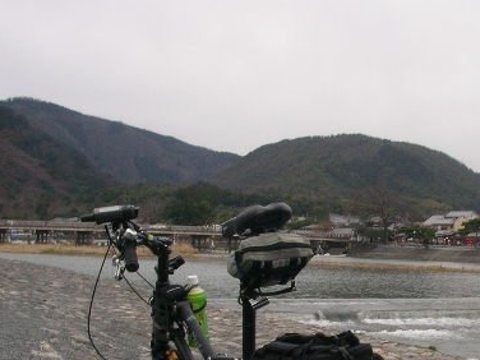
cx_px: 340
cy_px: 268
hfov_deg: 30.4
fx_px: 874
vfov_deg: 23.1
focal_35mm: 63
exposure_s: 1/50
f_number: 2.8
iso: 100
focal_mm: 5.7
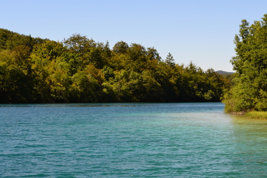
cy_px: 89
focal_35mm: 82
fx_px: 612
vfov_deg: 16.6
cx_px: 134
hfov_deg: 24.6
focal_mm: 55
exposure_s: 1/320
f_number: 10
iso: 400
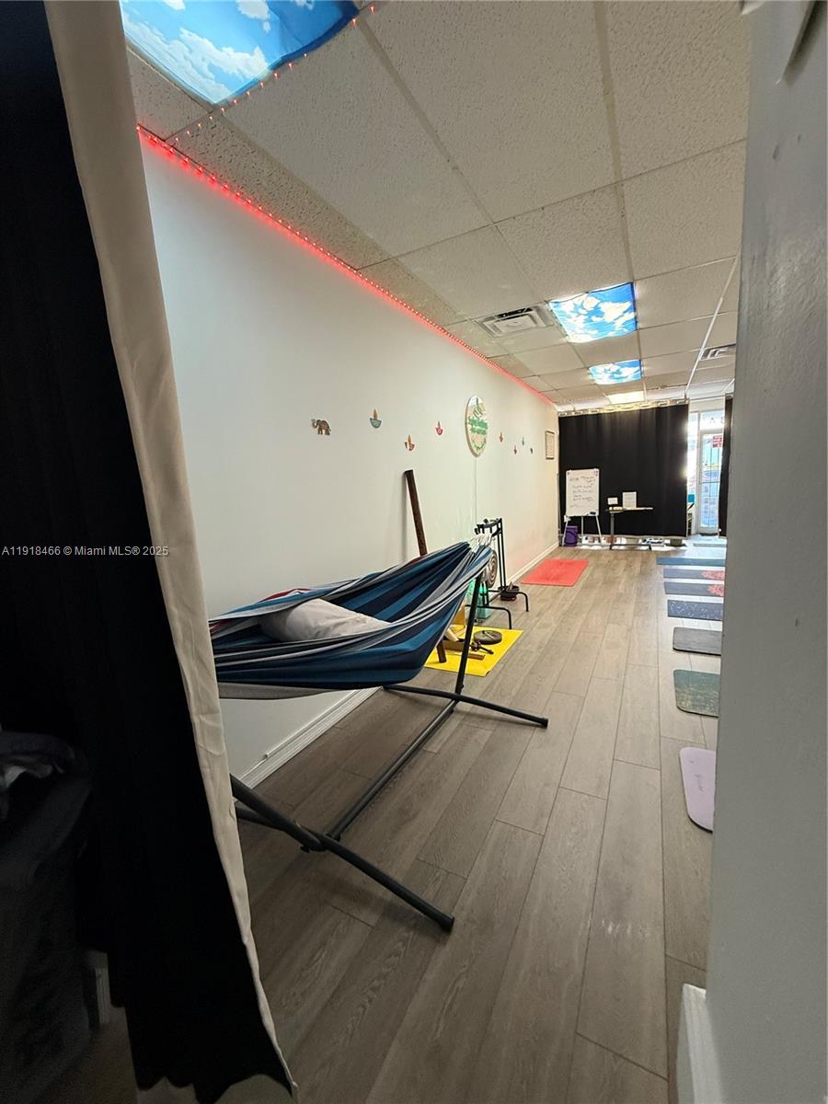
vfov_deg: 102.1
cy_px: 552
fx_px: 446
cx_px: 414
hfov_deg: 85.7
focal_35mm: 14
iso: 320
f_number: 2.2
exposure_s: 1/60
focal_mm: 2.22
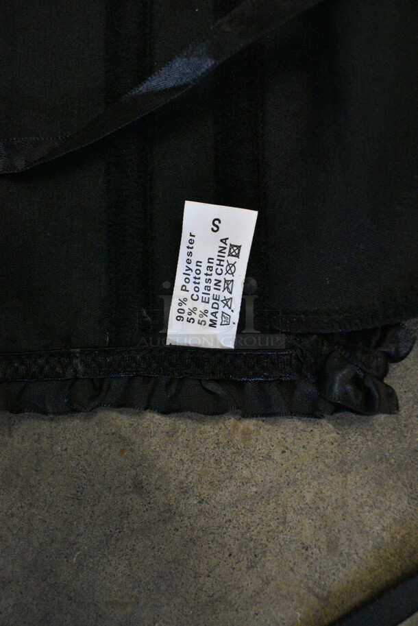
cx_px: 209
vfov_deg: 61.9
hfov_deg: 43.7
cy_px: 313
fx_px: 522
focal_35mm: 30
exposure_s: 1/160
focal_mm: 20
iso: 6400
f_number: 6.3
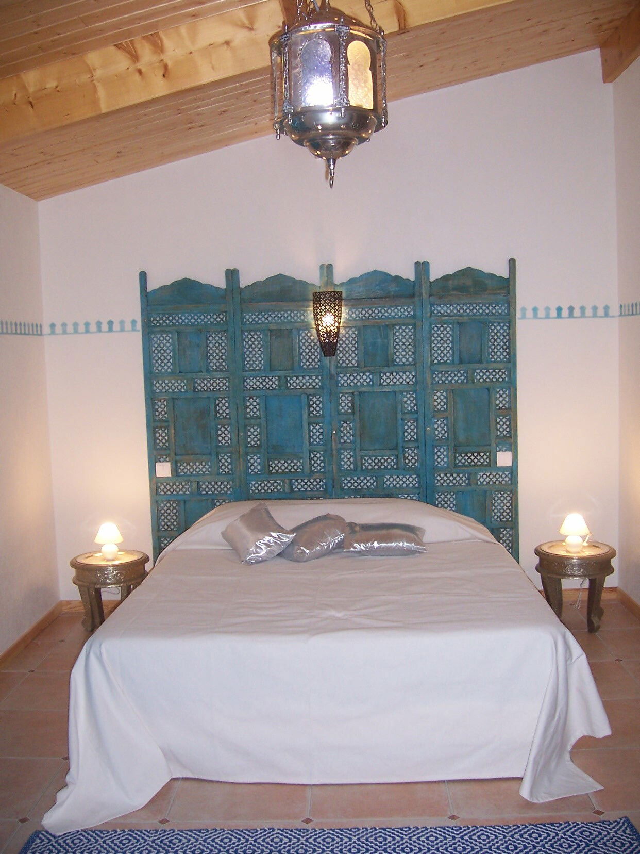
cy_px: 427
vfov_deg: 51.4
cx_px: 320
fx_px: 887
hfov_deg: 39.7
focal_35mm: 36
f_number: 3
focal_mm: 6
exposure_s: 1/60
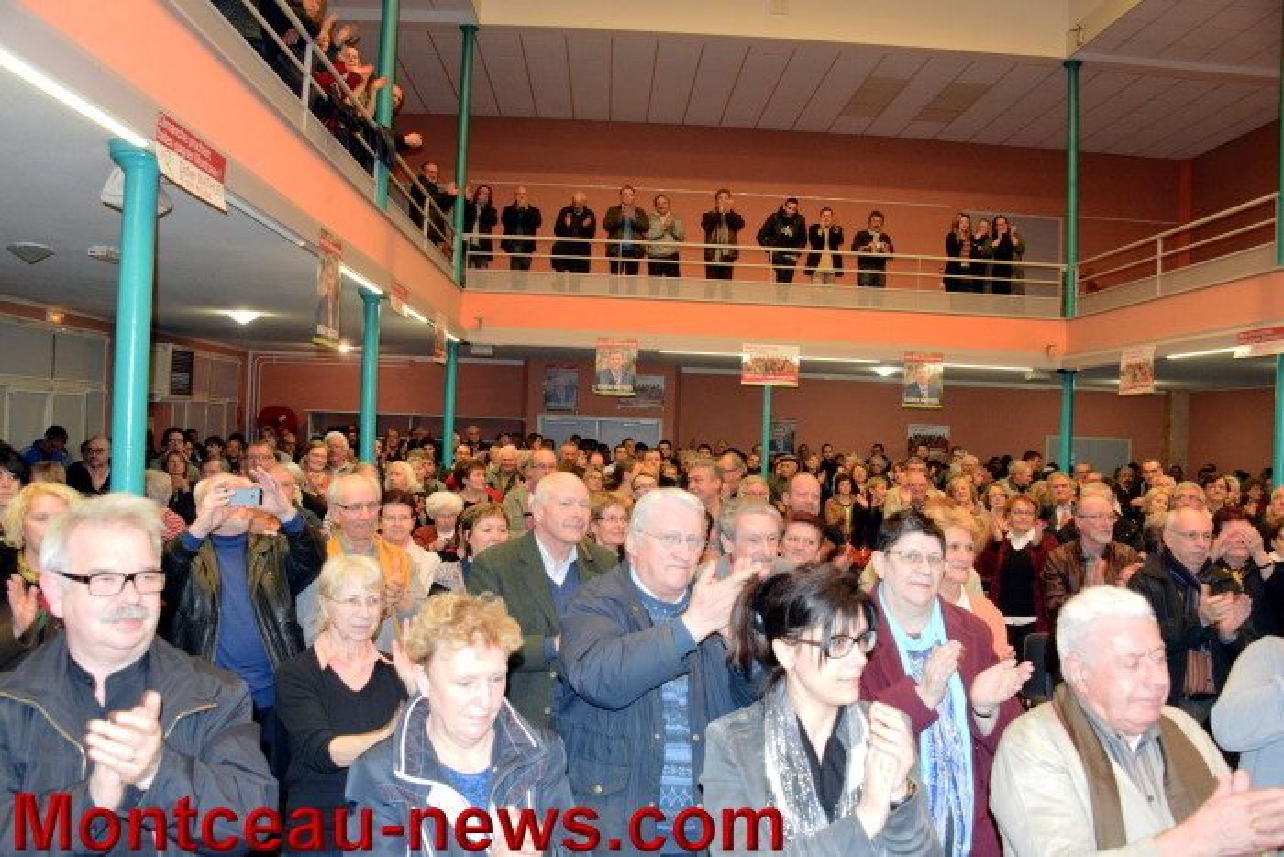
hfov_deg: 65.5
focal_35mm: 28
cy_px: 428
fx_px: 999
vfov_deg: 46.4
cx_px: 642
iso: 6400
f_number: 7.1
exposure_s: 1/60
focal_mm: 28
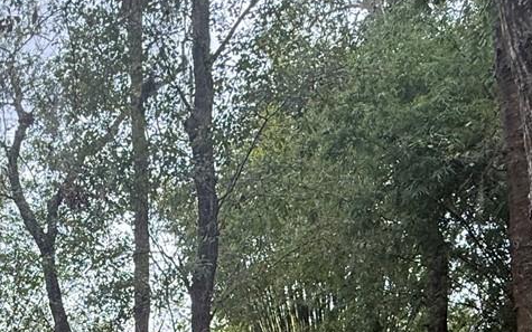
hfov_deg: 38.7
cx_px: 105
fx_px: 725
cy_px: 477
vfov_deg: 22.1
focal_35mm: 50
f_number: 2.2
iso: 125
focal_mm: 2.22
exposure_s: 1/99
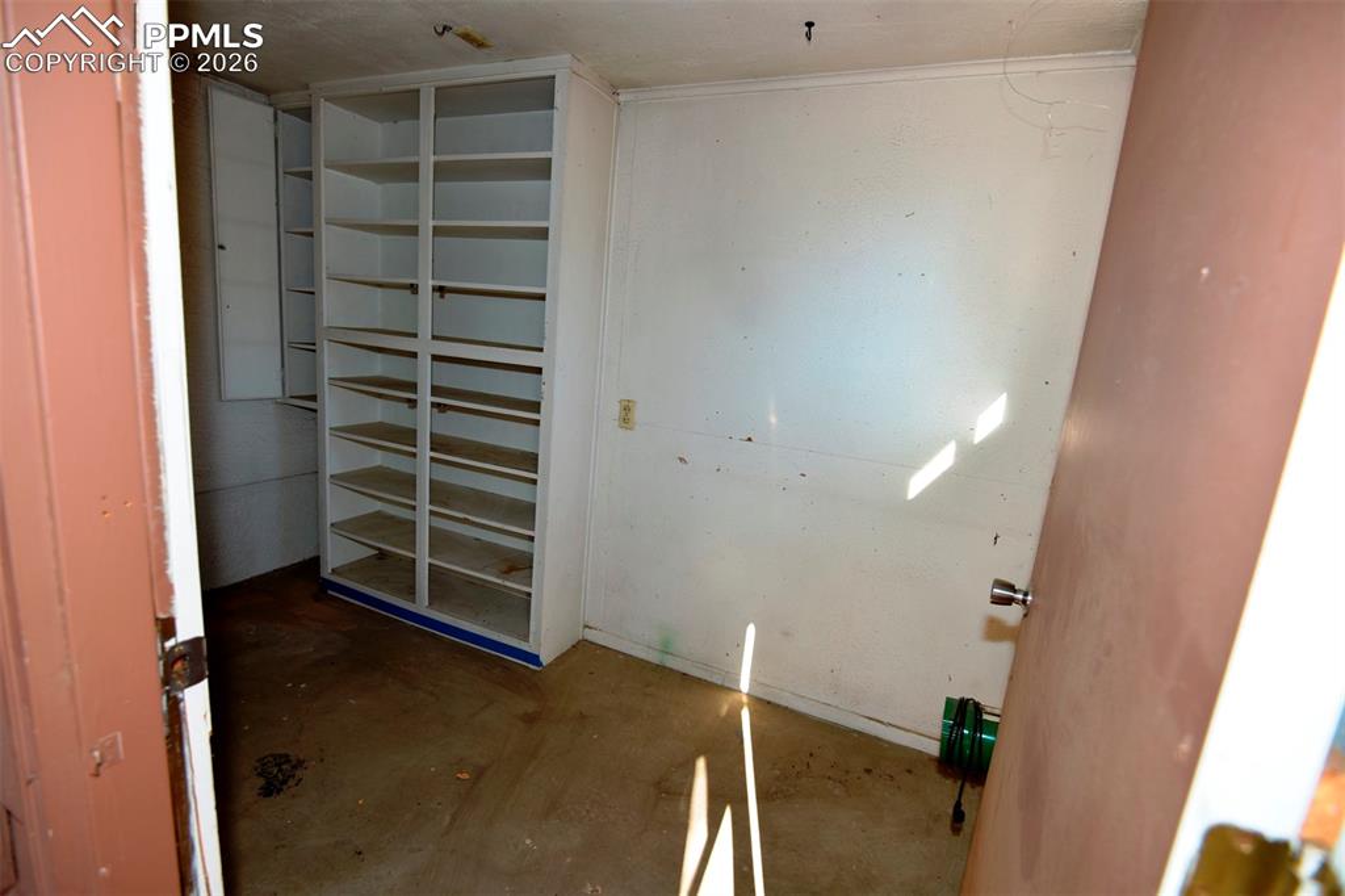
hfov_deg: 96.8
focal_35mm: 16
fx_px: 598
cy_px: 448
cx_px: 672
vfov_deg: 73.7
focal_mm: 16
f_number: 4
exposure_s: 1/60
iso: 100
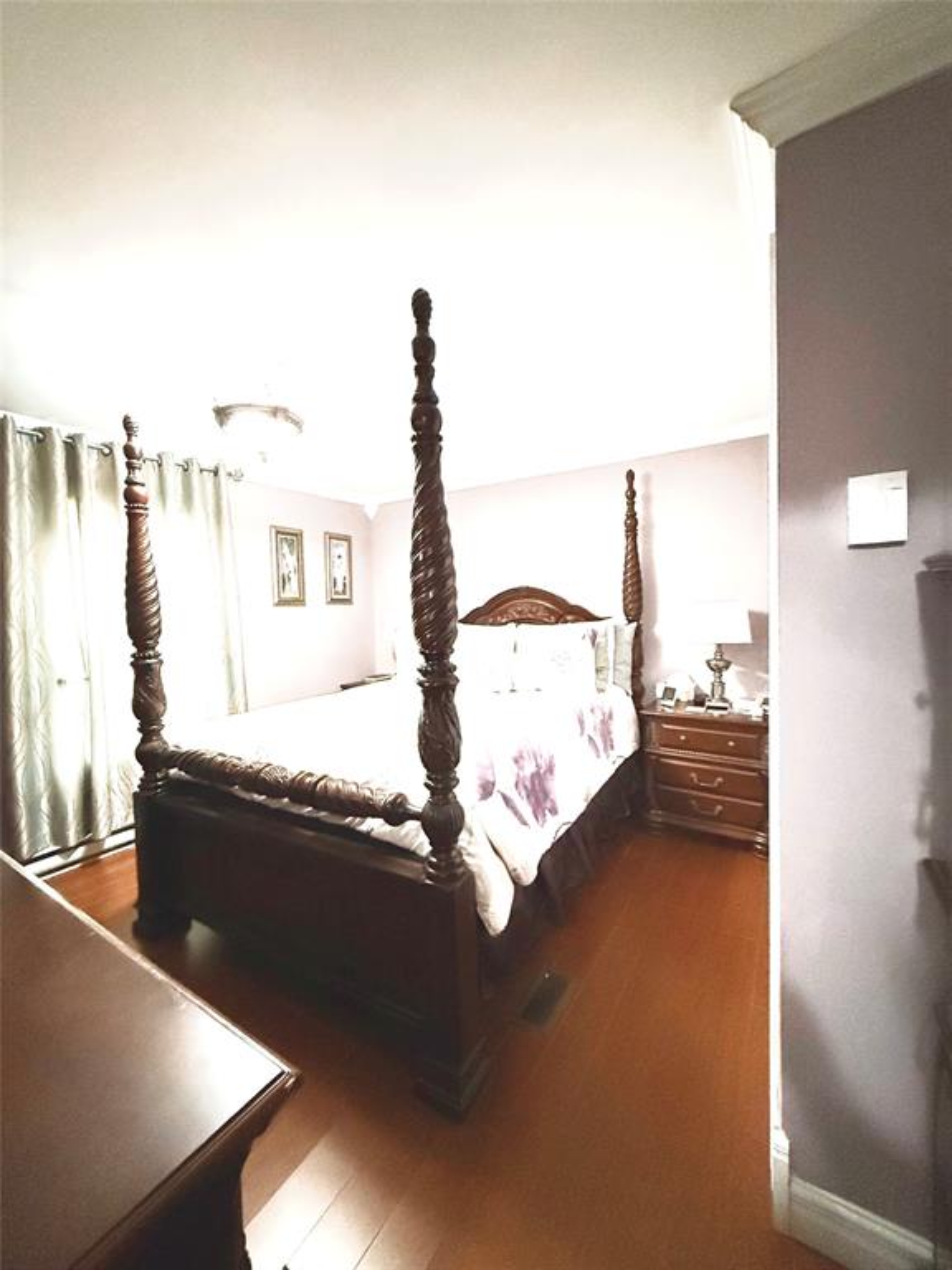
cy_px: 635
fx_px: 513
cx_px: 476
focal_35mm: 14
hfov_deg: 85.7
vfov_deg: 102.1
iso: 1000
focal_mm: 2.22
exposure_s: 1/60
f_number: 2.2
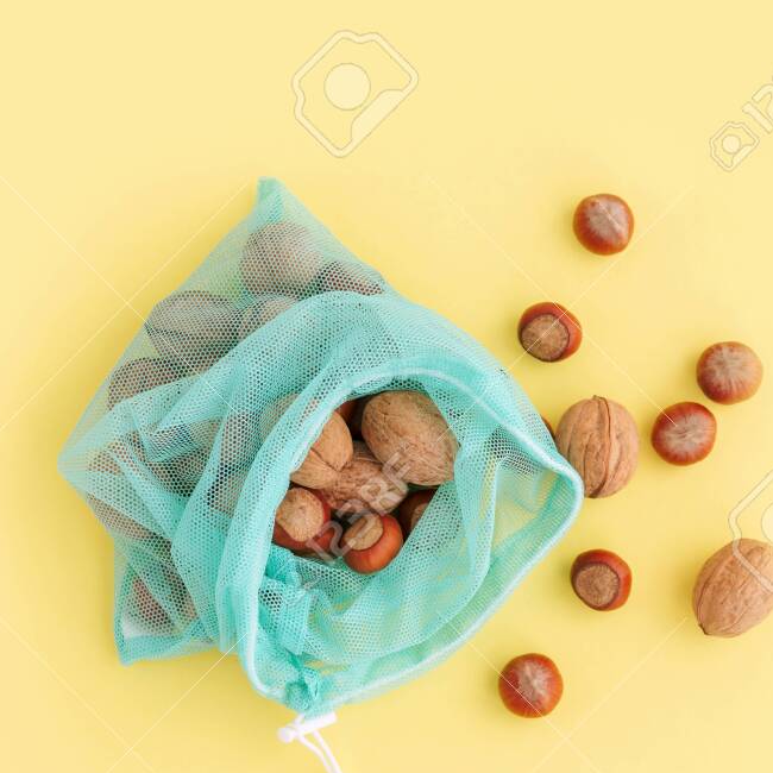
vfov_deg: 20.4
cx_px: 564
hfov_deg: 20.3
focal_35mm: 85
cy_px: 482
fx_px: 2147
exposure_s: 1/320
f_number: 5
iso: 160
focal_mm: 50
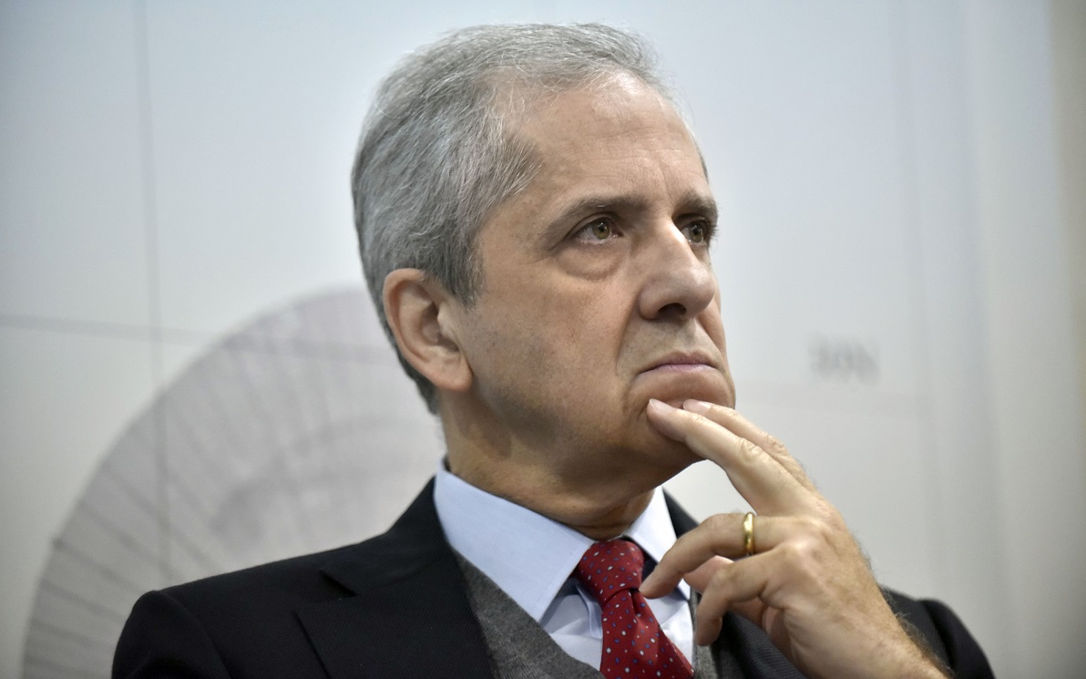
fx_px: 4558
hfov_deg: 13.6
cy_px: 329
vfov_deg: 8.5
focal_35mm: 154
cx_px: 540
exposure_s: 1/250
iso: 4000
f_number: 6.3
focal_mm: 150
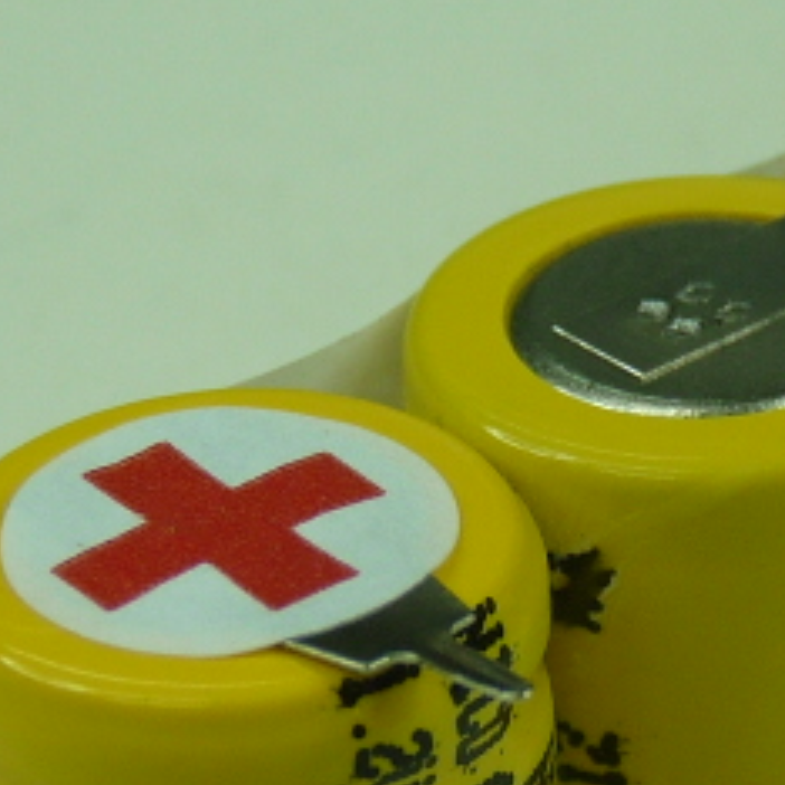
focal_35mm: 244
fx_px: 6260
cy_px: 664
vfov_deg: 7.2
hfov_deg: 7.2
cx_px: 567
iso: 100
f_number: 3.2
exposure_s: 1/60
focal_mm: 10.1
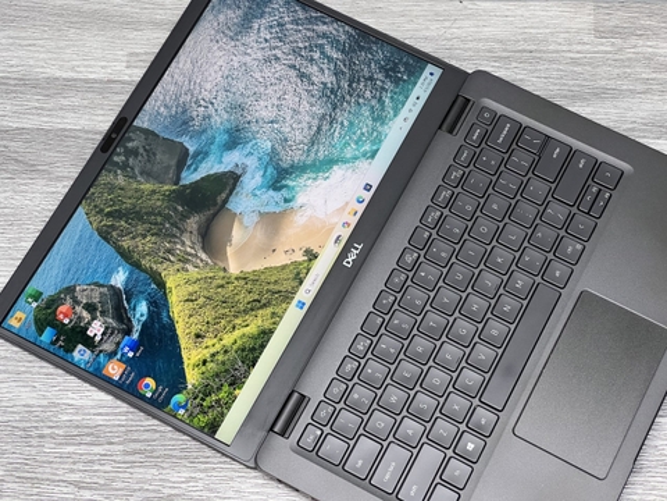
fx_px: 1484
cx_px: 334
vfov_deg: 19.1
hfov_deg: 25.3
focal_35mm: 77
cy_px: 250
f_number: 2.8
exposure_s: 1/100
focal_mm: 9
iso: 320
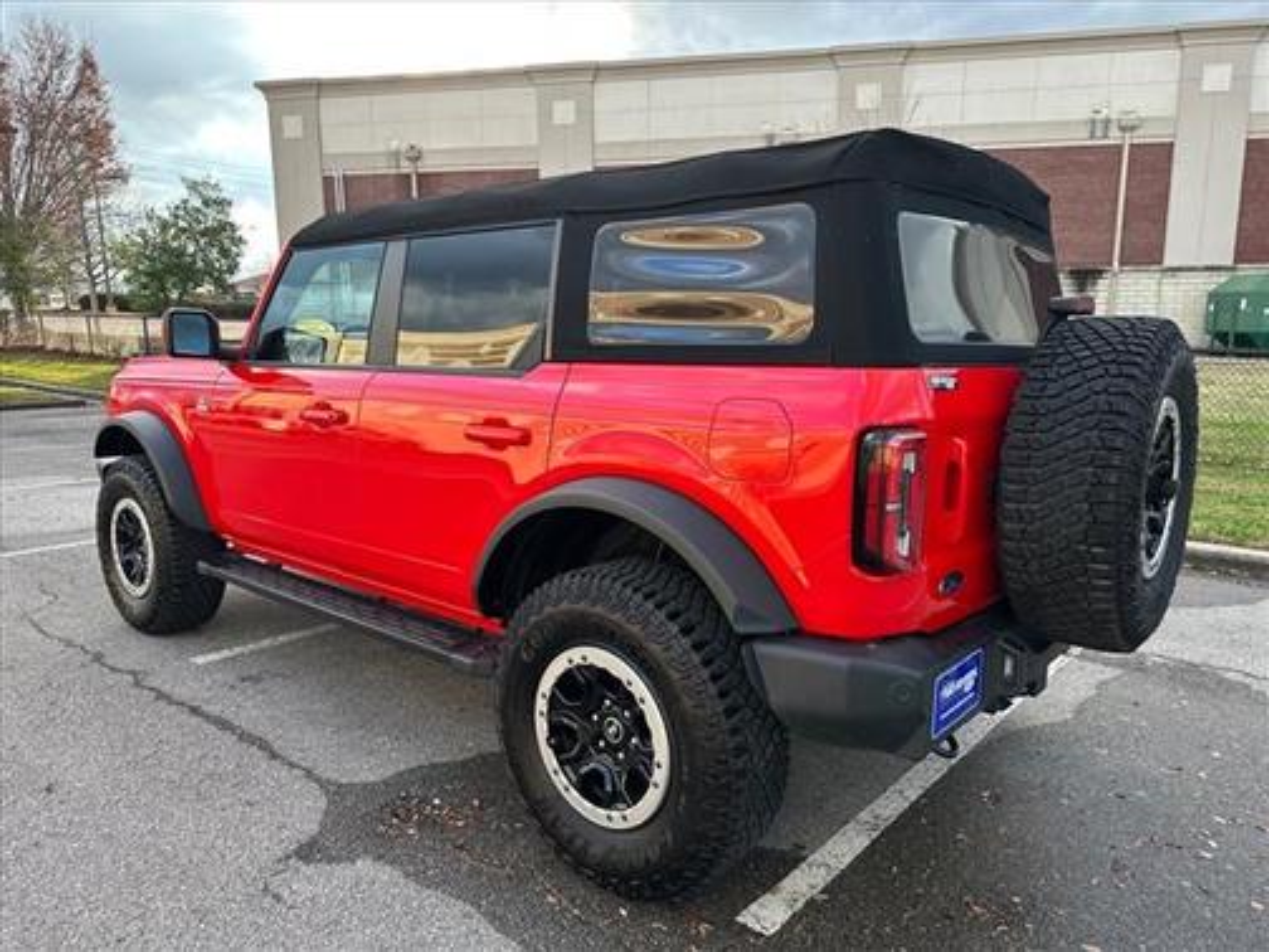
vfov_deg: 56.8
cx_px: 634
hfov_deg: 71.6
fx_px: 880
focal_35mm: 24
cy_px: 476
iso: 80
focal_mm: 6.86
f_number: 1.78
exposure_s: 1/260
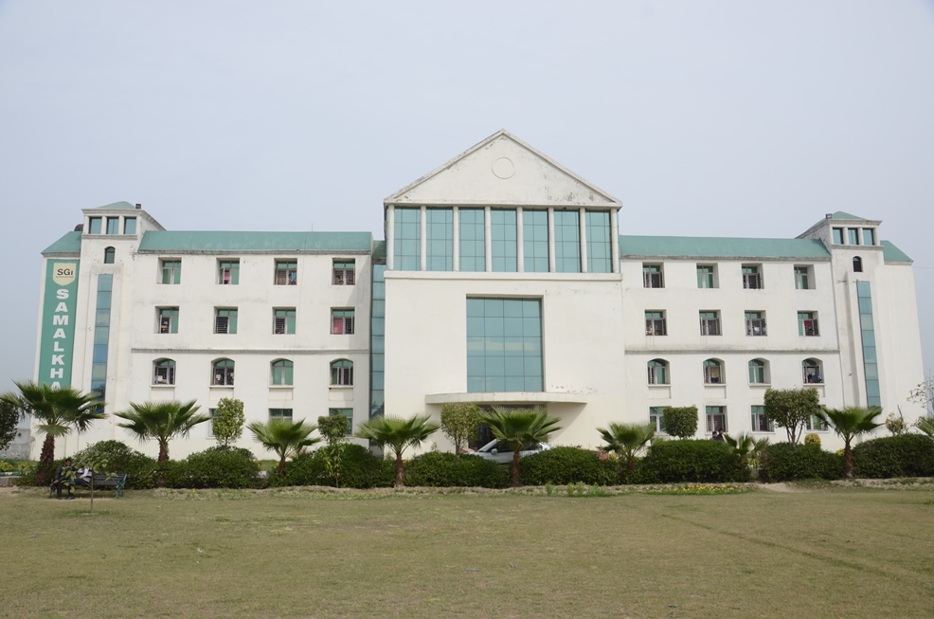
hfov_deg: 59.6
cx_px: 467
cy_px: 310
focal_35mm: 32
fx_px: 816
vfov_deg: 41.5
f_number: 9
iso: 100
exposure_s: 1/320
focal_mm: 21
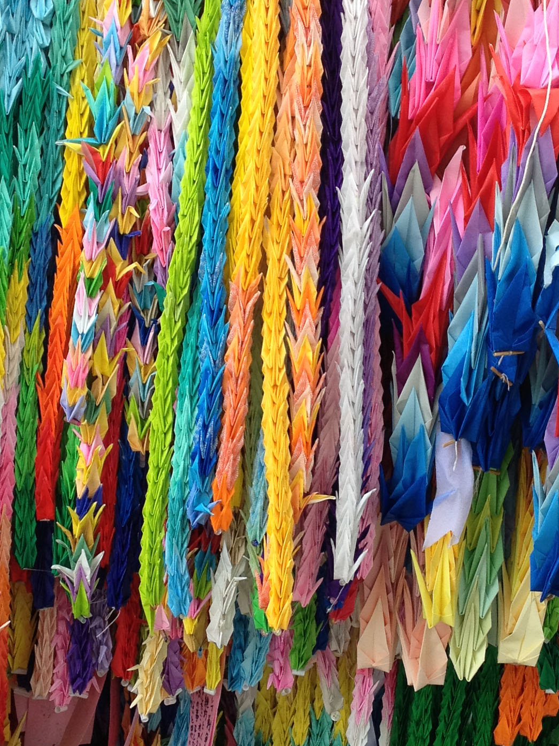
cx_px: 287
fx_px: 1765
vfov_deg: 23.8
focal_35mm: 82
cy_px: 407
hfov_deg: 18.0
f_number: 2.4
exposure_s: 1/181
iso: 50
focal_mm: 4.28
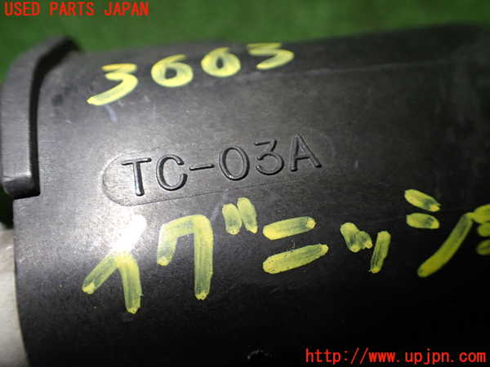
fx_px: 425
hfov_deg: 60.0
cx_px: 245
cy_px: 184
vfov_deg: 46.8
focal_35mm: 30
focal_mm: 5.4
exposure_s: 1/125
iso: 250
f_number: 2.3
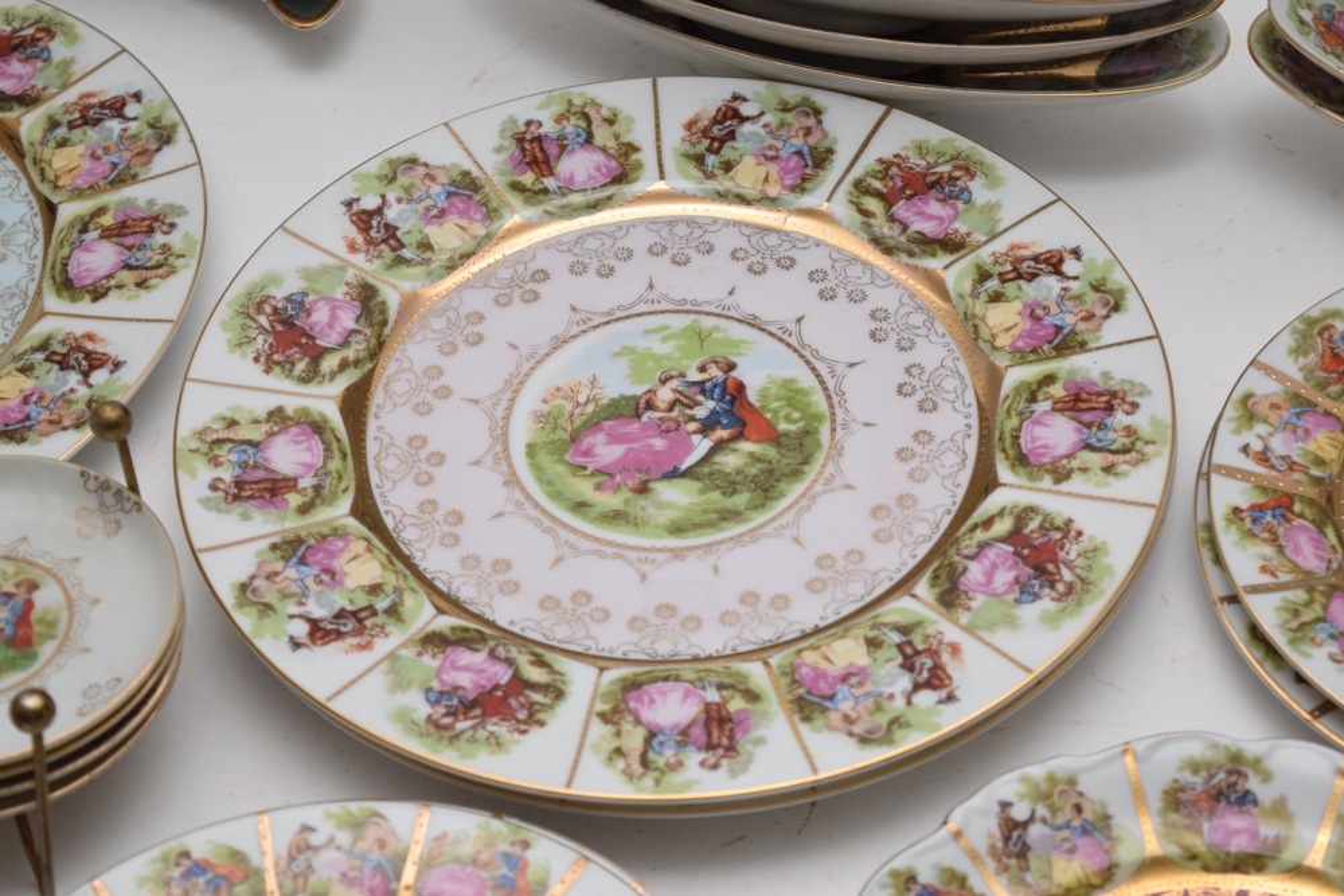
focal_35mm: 82
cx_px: 672
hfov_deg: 24.6
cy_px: 448
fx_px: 3080
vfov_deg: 16.6
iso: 800
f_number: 5.6
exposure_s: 1/100
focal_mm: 55
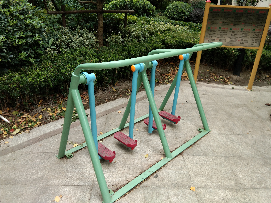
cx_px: 136
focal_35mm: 31
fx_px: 243
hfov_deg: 58.4
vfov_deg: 45.4
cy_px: 102
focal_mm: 3.69
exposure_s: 1/50
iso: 125
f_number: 2.2
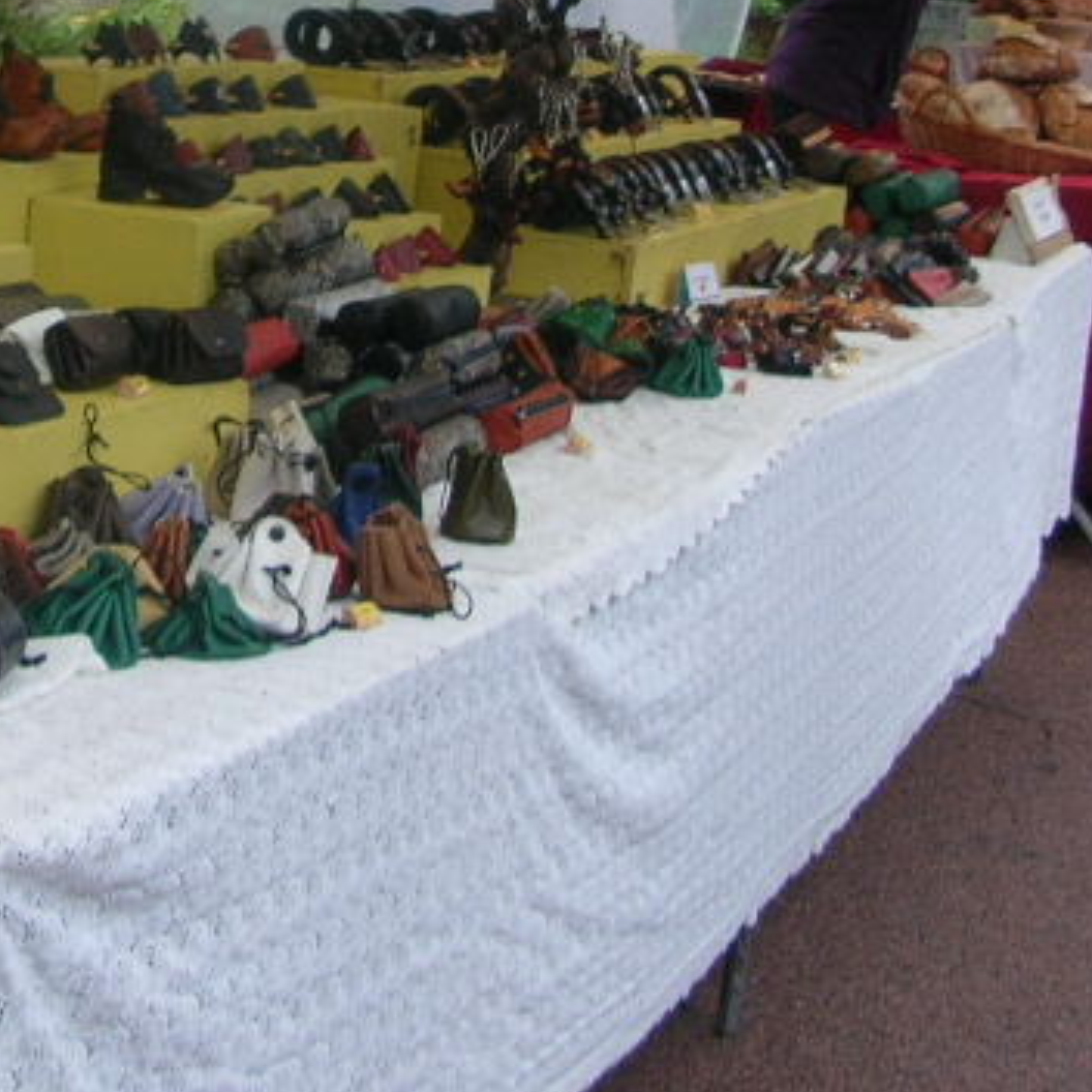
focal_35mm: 90
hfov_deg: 19.0
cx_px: 118
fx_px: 3212
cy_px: 50
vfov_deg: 18.9
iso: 50
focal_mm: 5.8
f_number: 2.8
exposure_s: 1/59.2
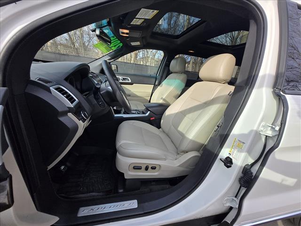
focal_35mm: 13
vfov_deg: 89.9
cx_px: 150
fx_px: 113
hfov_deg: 106.2
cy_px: 113
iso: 25
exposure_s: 1/263
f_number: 2.2
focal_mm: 1.7
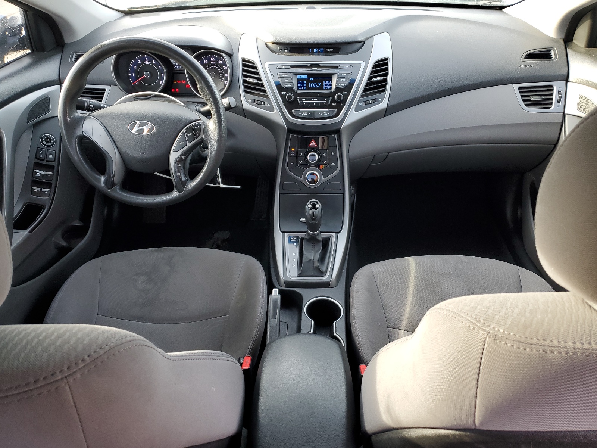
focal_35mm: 26
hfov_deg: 67.3
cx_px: 298
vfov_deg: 53.1
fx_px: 448
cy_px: 224
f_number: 1.5
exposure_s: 1/60.2
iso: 56
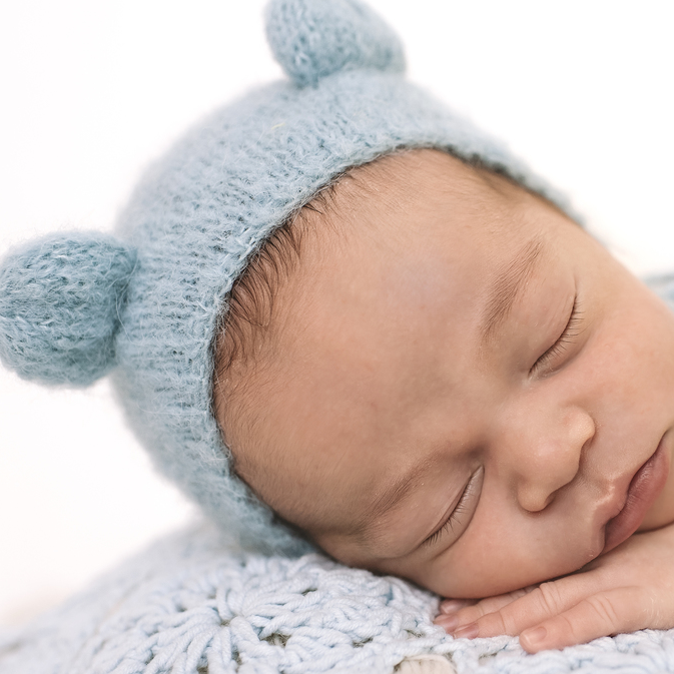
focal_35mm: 53
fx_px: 1168
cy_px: 347
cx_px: 555
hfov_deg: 31.2
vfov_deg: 32.2
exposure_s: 1/200
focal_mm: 35
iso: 500
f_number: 3.2
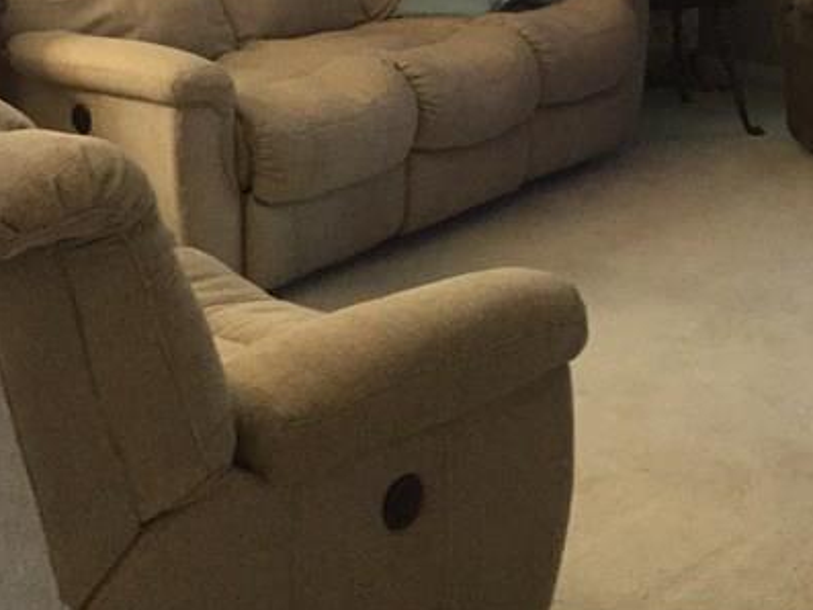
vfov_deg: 17.7
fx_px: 1879
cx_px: 518
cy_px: -88
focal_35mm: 80
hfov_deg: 24.3
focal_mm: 3.3
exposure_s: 1/15
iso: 320
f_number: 2.4
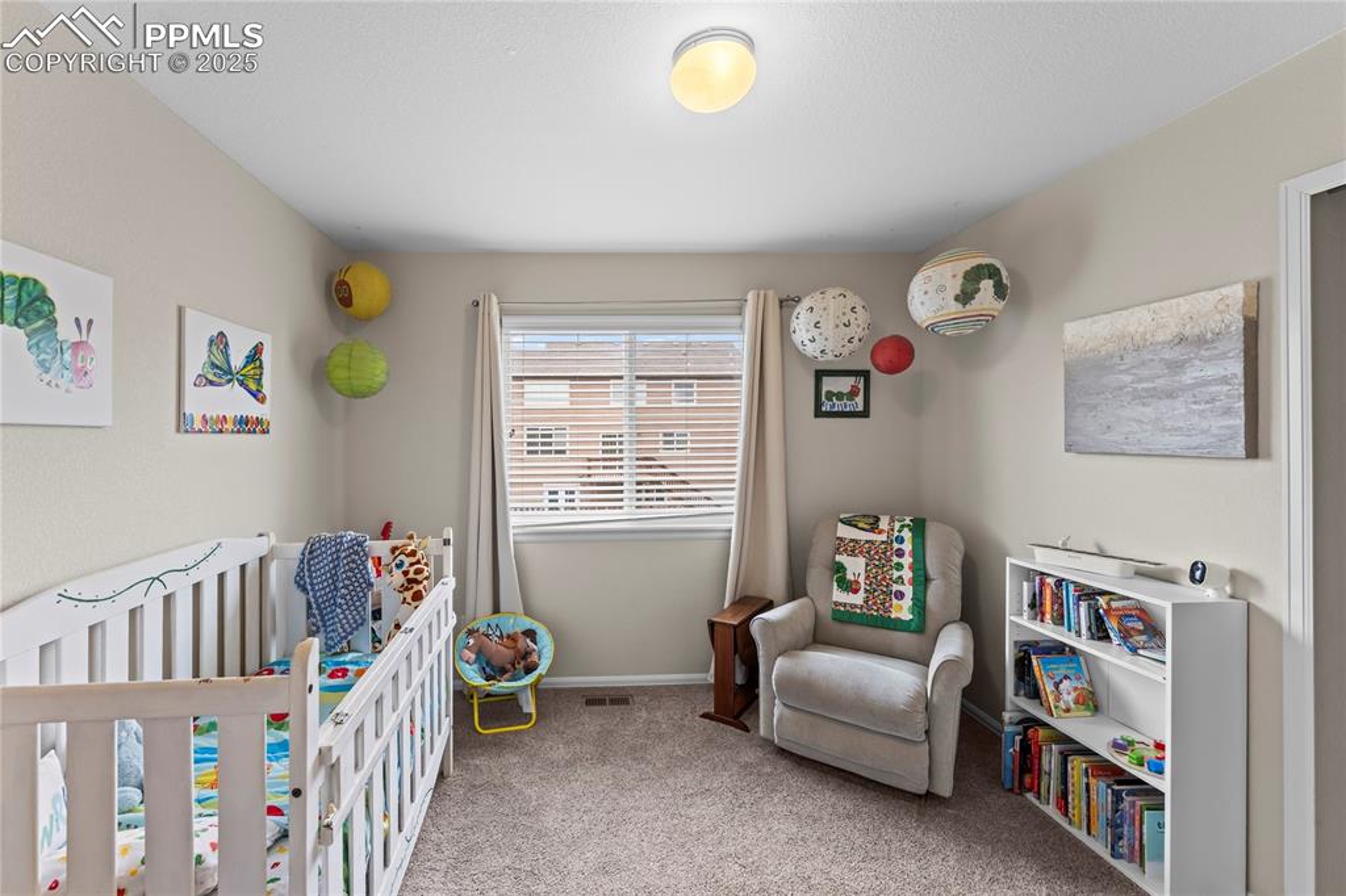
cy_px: 448
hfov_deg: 104.3
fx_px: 523
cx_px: 673
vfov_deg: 81.2
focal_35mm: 14
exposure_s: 1/5
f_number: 8
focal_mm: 14
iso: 640
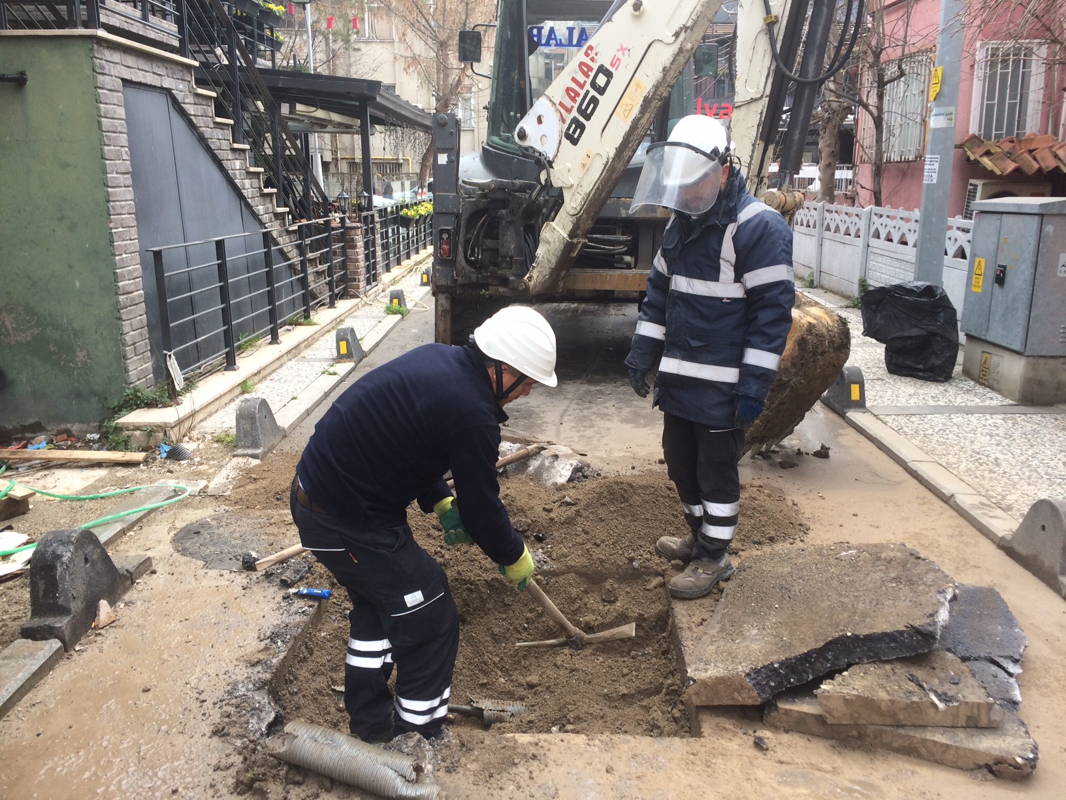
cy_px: 400
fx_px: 893
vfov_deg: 48.2
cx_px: 533
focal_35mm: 29
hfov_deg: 61.7
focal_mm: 4.15
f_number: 2.2
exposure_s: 1/277
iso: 32
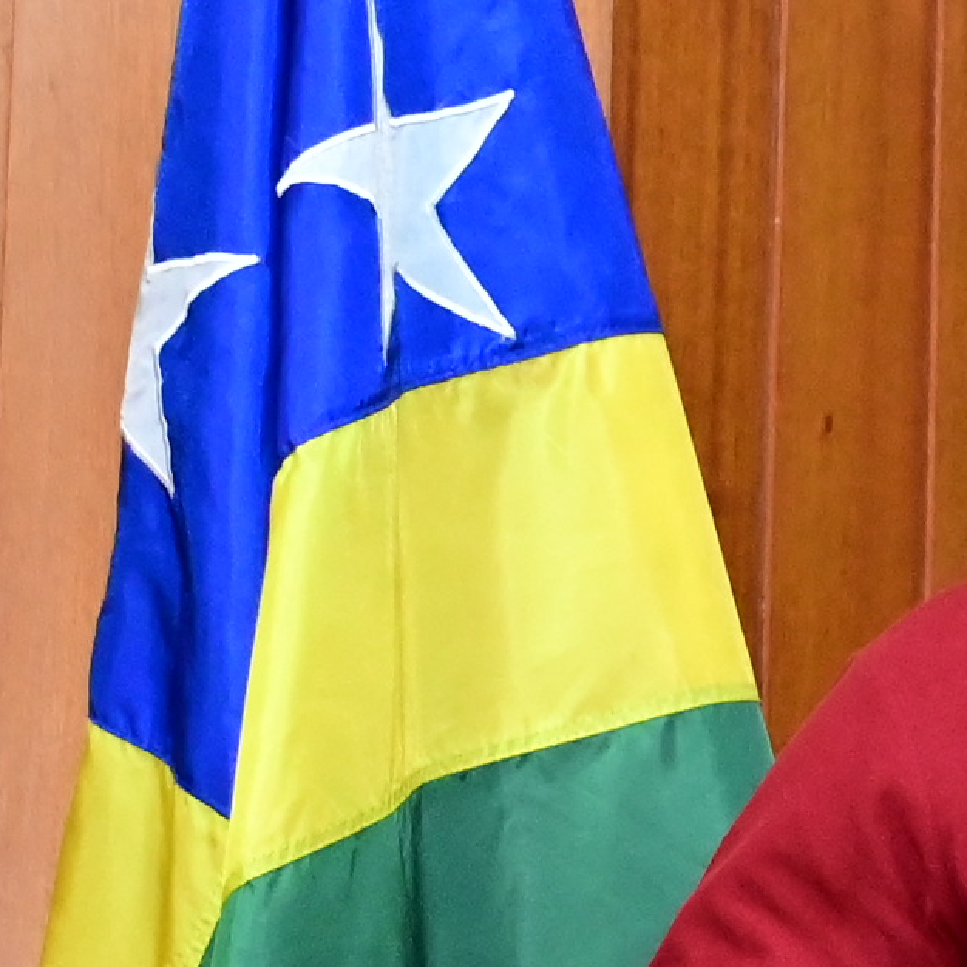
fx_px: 8344
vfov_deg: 6.6
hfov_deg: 6.5
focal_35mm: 264
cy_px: 986
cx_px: 1809
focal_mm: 44
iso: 4000
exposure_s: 1/125
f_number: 4
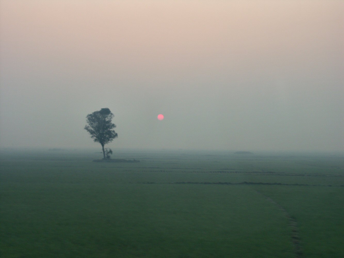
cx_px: 172
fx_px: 646
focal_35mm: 65
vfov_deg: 22.6
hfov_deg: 29.8
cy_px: 129
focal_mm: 16.58
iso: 64
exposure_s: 1/80
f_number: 3.5
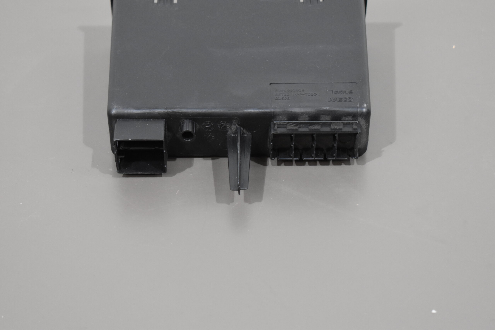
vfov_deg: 16.6
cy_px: 165
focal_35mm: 82
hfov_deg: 24.6
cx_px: 248
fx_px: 1134
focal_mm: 55
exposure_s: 1/125
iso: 2500
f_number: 5.6
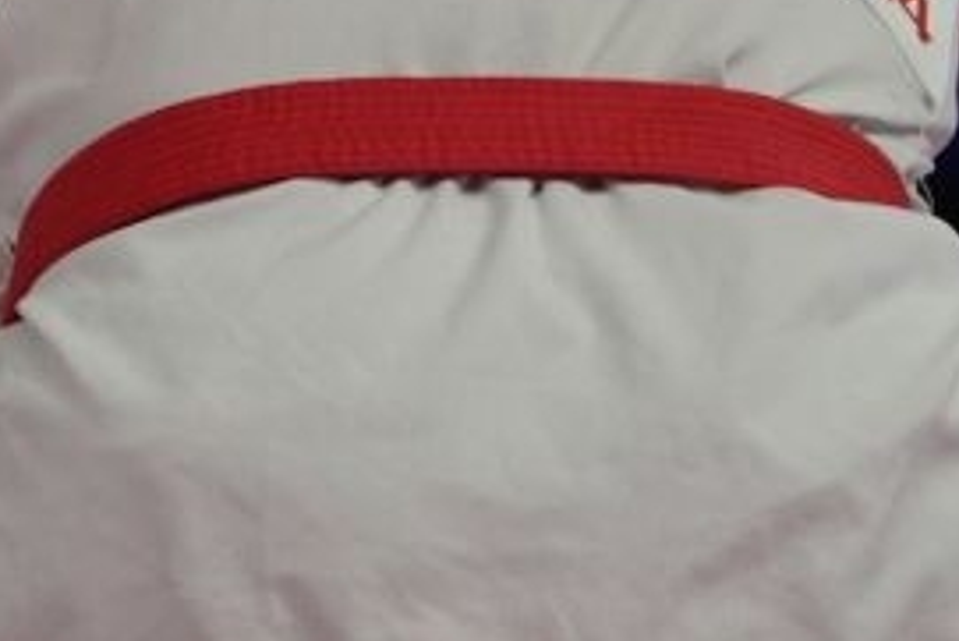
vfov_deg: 1.0
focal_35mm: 1327
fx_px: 35367
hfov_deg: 1.6
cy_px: -818
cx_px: -878
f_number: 2.8
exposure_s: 1/1000
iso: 1000
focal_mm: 200
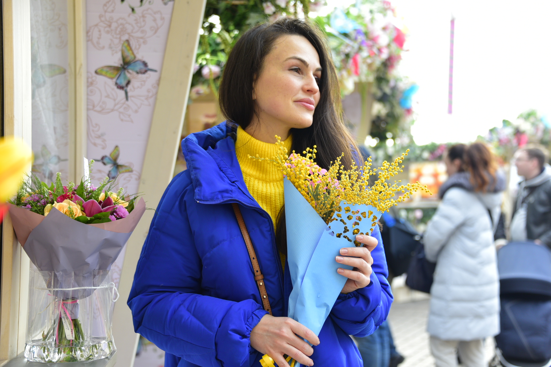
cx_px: 276
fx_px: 995
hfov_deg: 31.0
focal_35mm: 65
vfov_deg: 20.9
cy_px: 184
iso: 400
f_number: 4.8
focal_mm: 65
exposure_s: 1/250
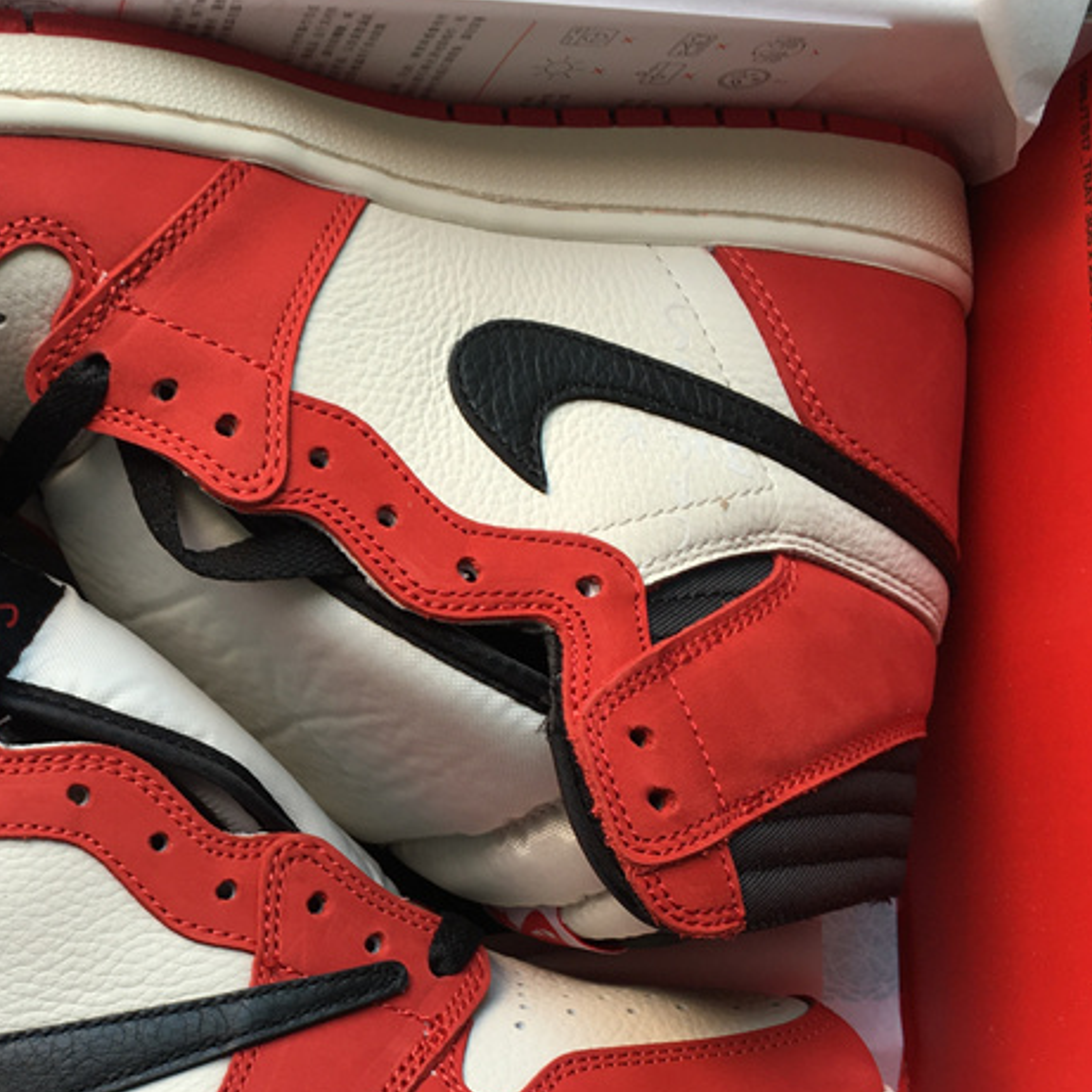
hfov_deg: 32.3
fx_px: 1785
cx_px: 107
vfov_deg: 33.8
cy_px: 709
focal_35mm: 50
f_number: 2.2
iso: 25
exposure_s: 1/50
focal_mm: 4.15
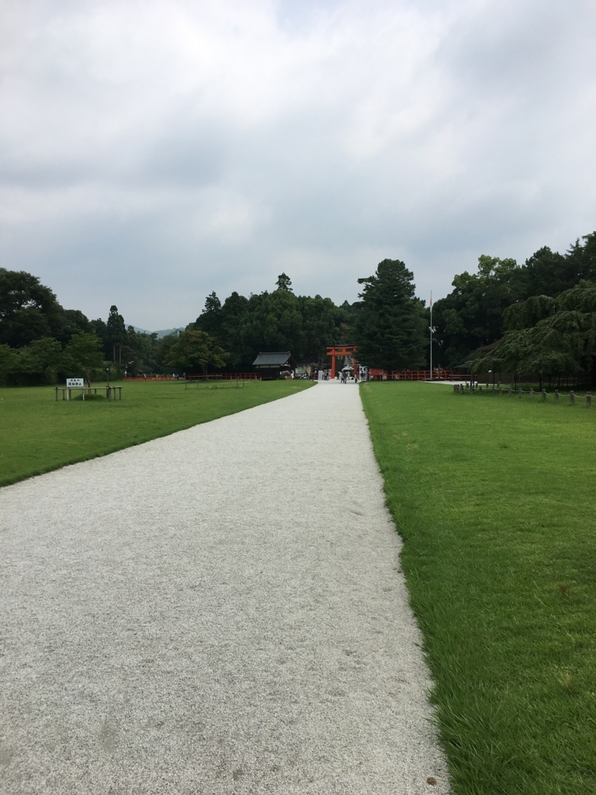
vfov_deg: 61.7
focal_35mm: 29
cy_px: 398
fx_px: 666
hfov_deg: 48.2
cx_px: 298
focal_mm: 4.15
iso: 25
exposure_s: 1/2024
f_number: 2.2
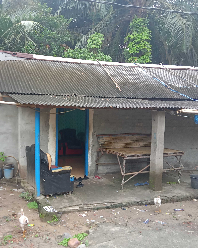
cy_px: 124
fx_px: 271
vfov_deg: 49.1
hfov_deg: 39.3
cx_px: 55
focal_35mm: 37
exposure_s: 1/33.3
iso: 120
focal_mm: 3.65
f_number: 2.2
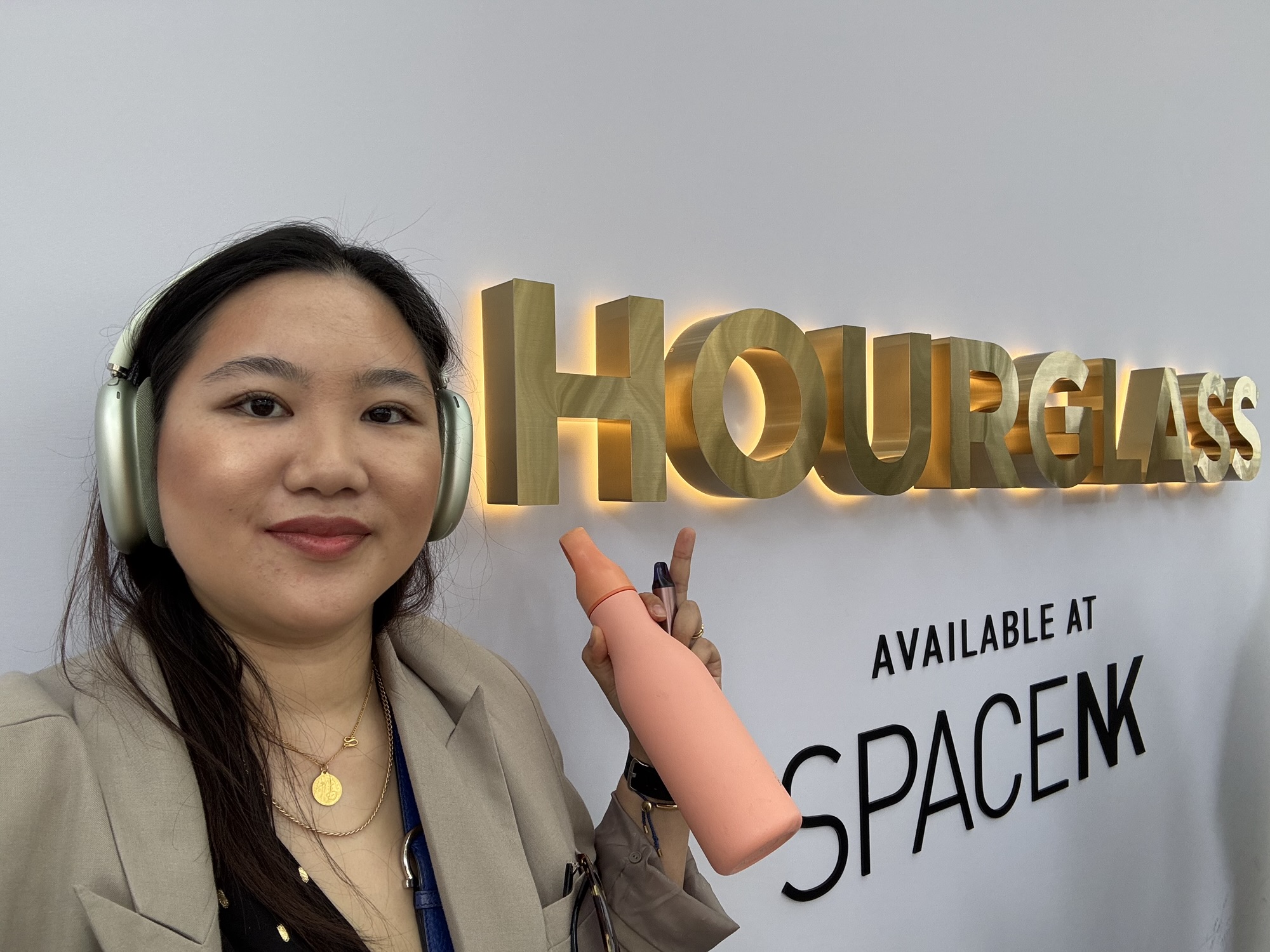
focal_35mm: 23
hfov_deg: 73.9
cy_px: 476
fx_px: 844
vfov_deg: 58.9
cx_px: 635
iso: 64
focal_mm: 2.69
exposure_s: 1/121
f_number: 1.9
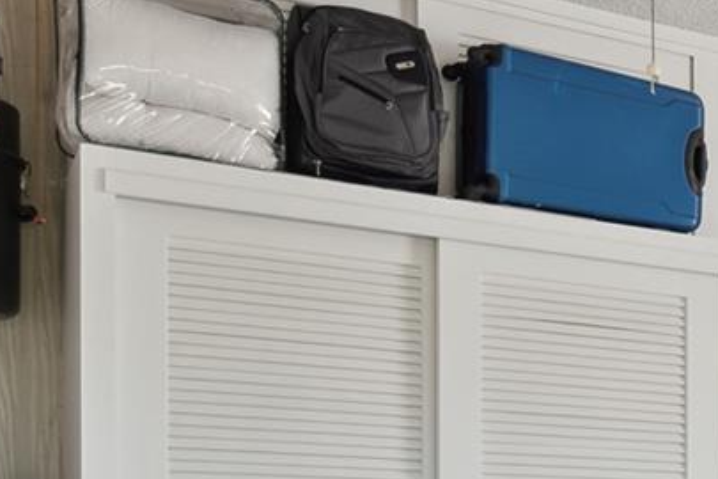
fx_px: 1496
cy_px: 574
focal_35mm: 75
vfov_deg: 17.4
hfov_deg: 21.6
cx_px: 1138
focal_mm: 19
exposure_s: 1/20
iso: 250
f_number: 8
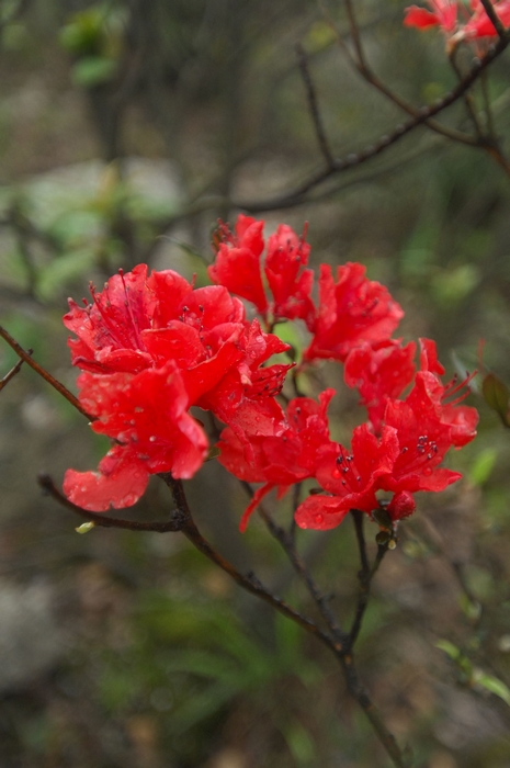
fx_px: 895
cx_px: 255
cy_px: 384
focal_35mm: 42
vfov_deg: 46.4
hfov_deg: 31.8
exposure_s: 1/800
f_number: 2.8
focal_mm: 28
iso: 400
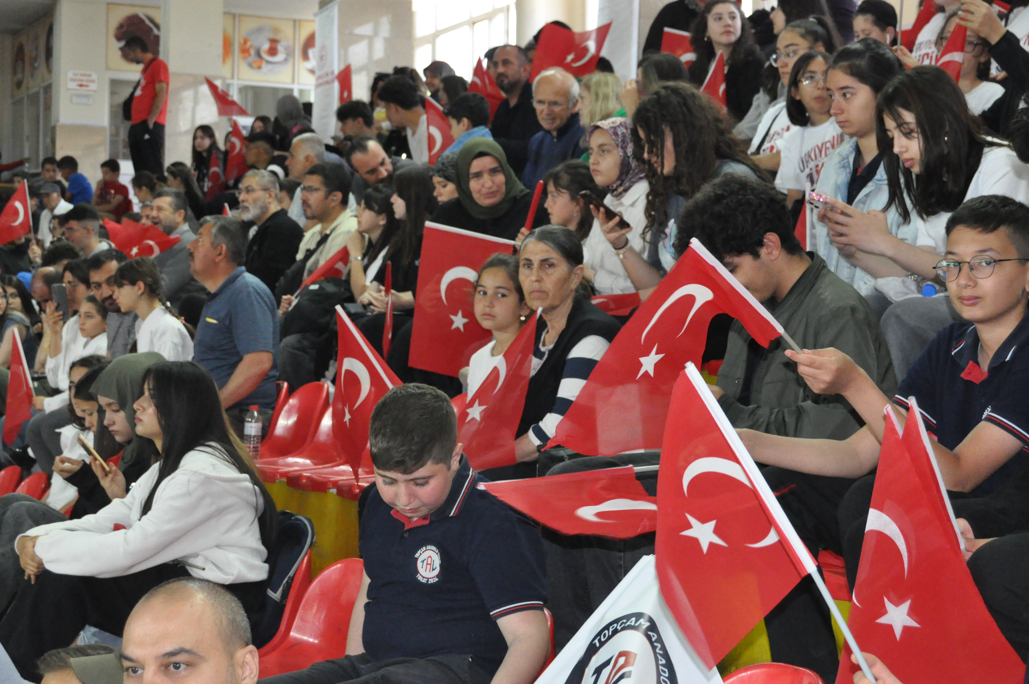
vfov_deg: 18.9
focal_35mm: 72
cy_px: 342
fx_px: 2055
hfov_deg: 28.1
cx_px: 514
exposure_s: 1/160
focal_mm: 48
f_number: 5.6
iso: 3200
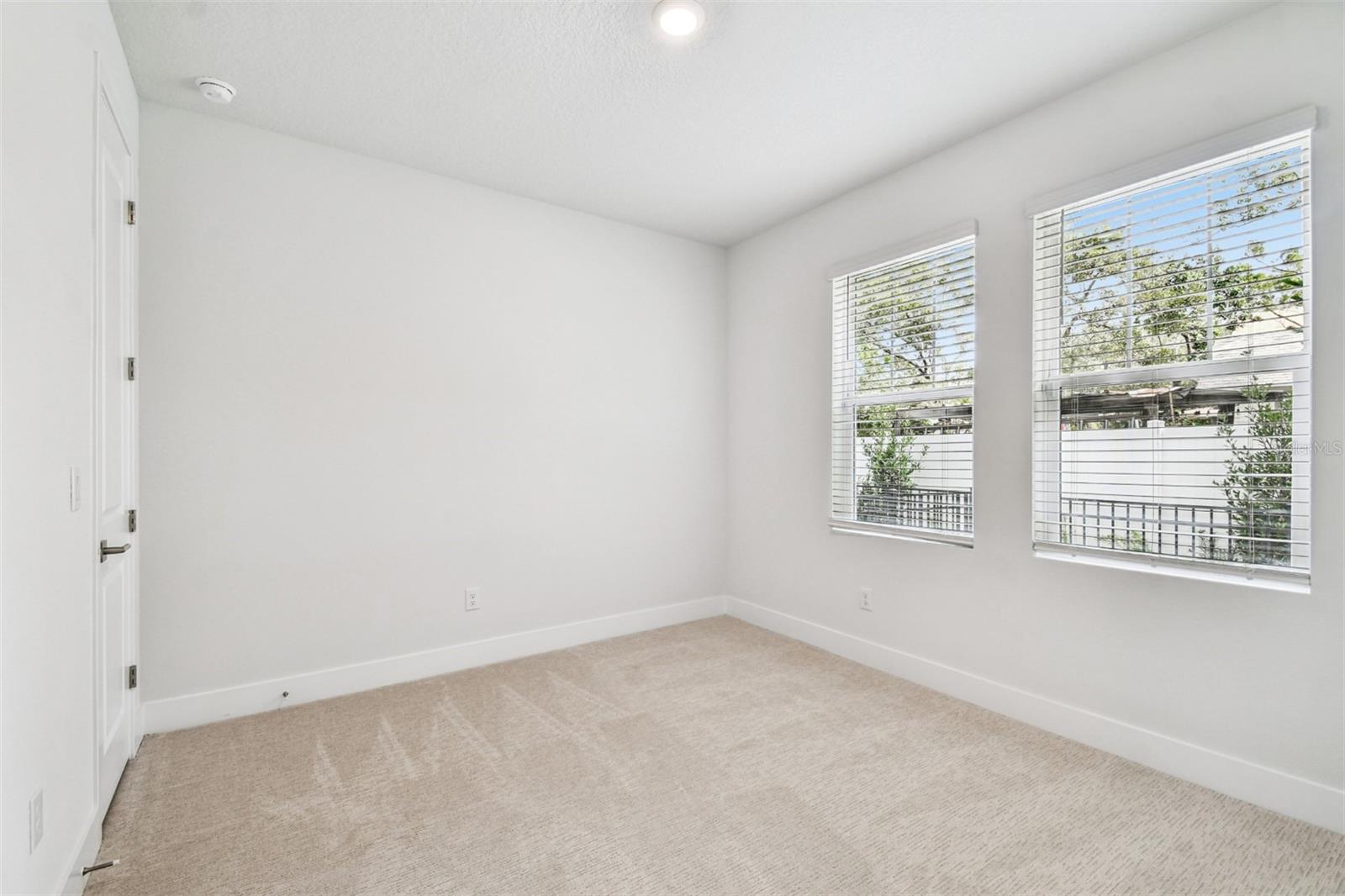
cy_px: 448
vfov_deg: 77.3
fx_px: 560
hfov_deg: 100.4
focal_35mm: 15
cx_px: 672
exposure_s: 1/15
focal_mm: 10
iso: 100
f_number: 7.1
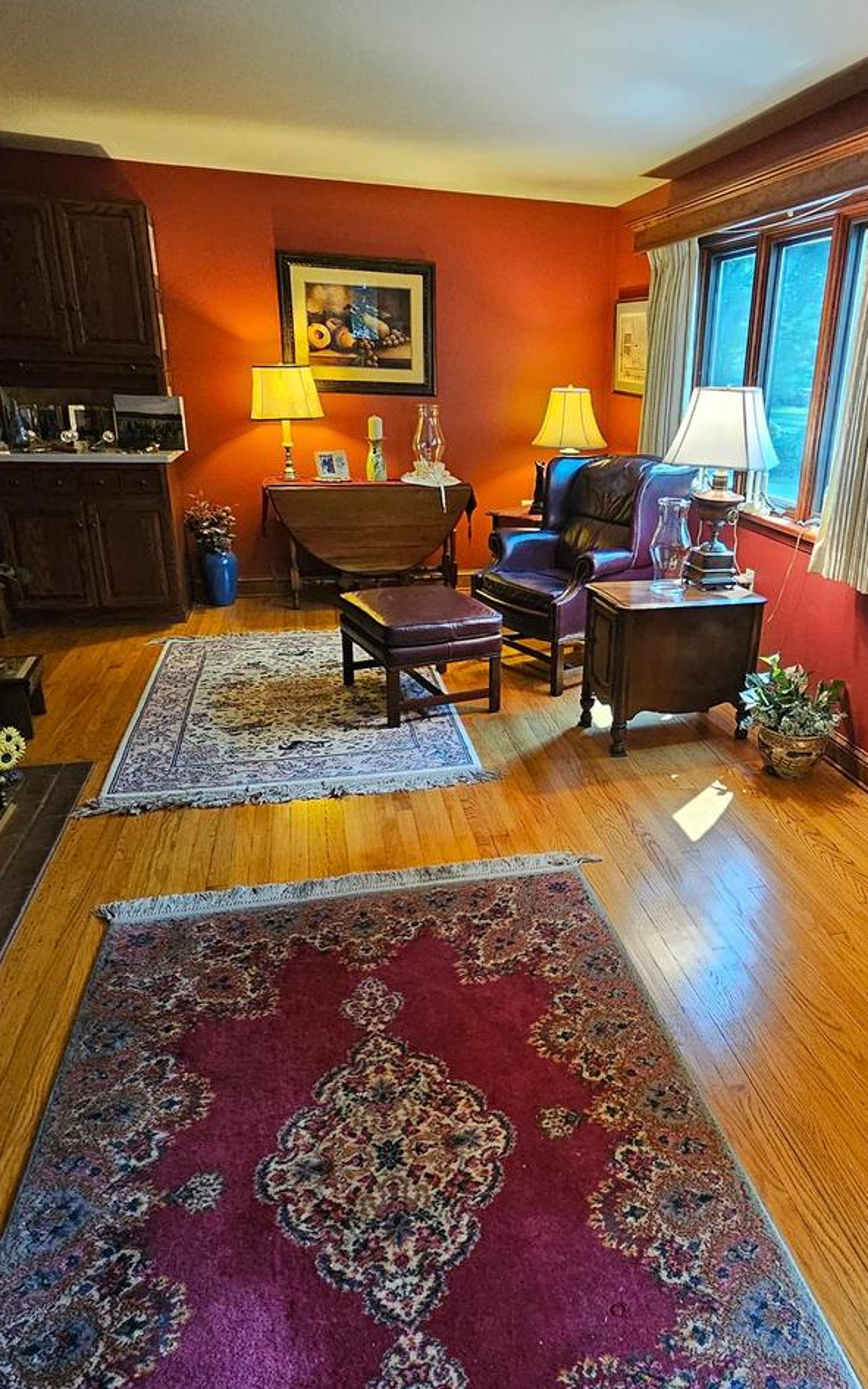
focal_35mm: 21
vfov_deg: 82.2
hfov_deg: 56.2
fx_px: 794
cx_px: 571
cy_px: 722
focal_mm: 2.2
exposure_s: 1/30
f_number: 2.2
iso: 640
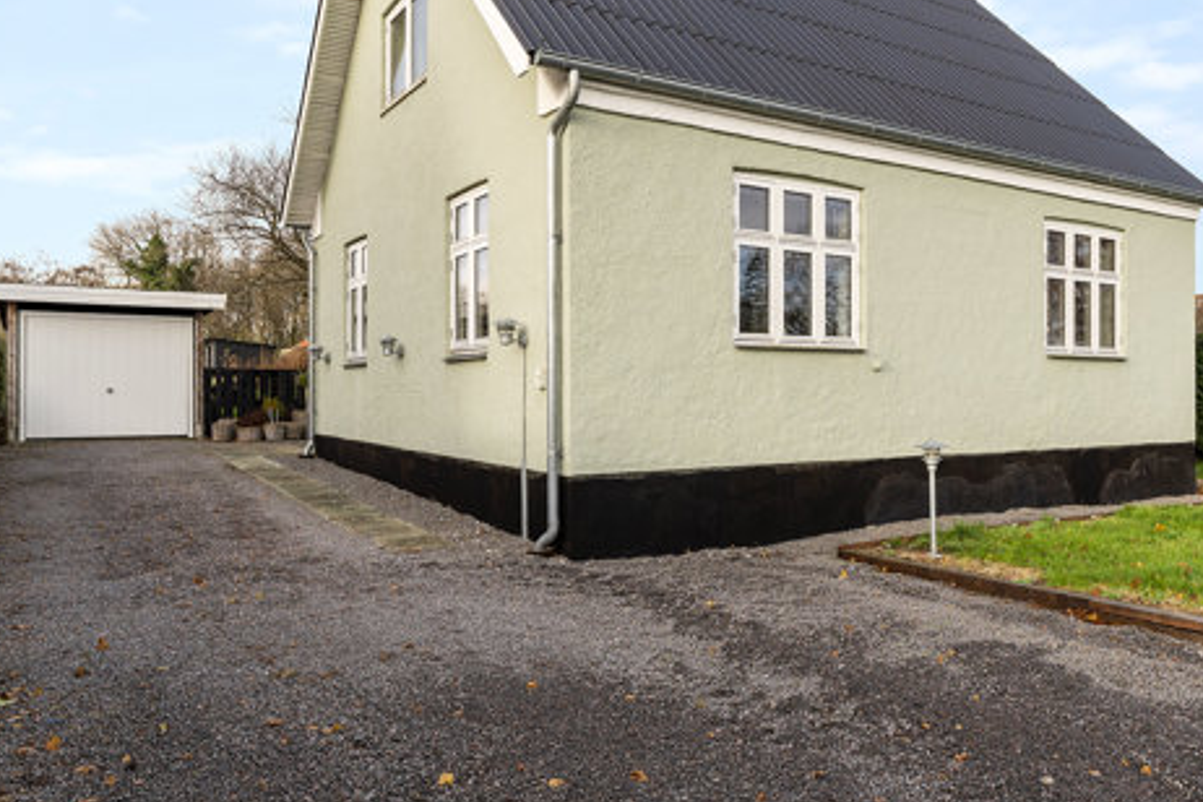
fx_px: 906
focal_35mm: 27
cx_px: 641
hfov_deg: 67.1
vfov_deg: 47.3
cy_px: 292
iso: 200
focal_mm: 13.9
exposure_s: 1/80
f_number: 8
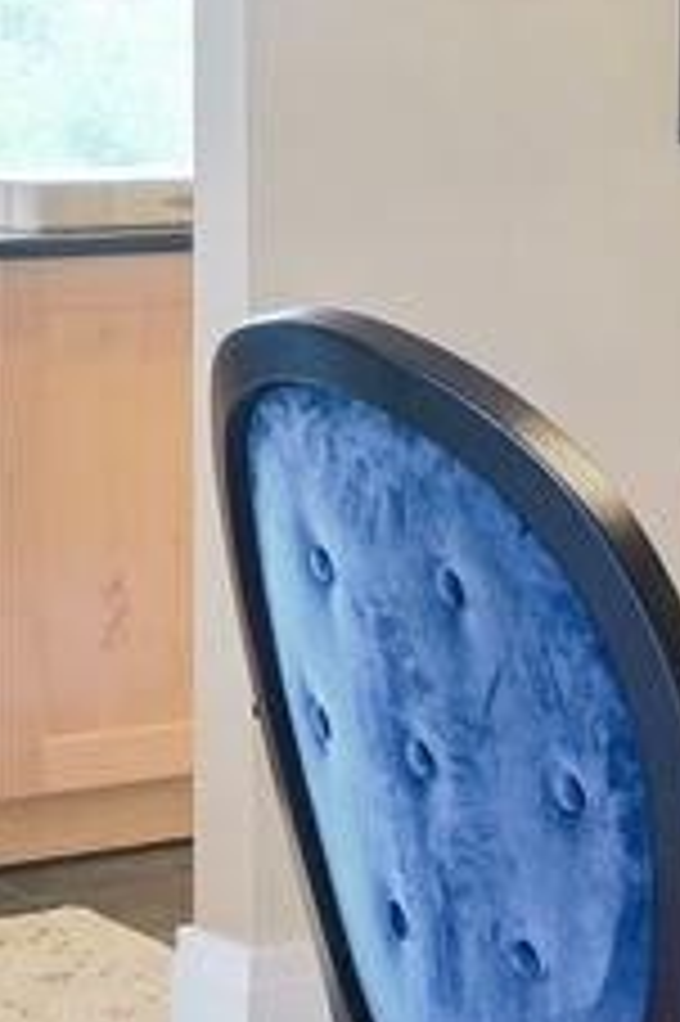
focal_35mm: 122
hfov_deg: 10.8
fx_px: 3462
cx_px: 1000
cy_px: 41
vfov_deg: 16.5
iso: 200
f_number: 9
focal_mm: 16
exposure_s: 1/4
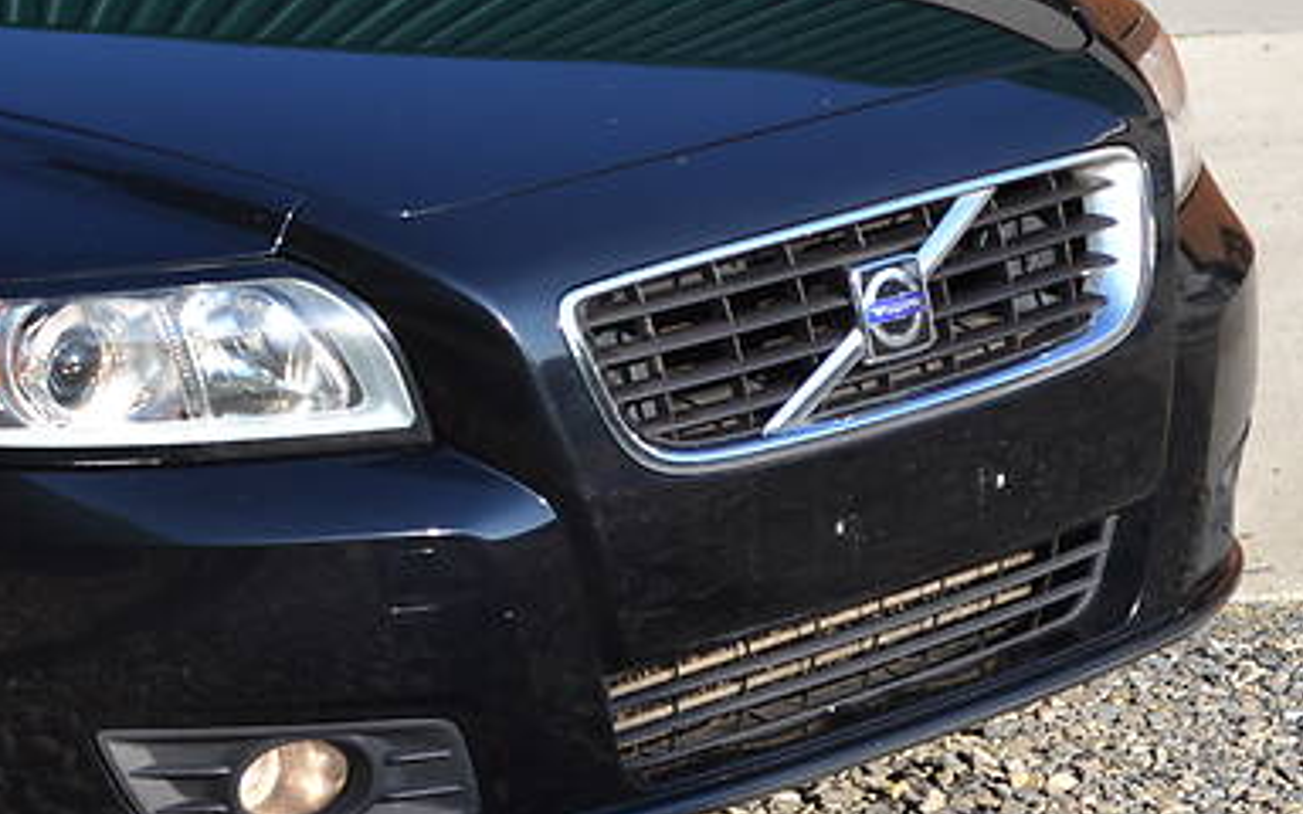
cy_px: 70
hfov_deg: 11.9
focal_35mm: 175
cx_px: 129
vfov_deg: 7.5
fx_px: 6217
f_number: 5.6
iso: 100
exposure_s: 1/125
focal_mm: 55
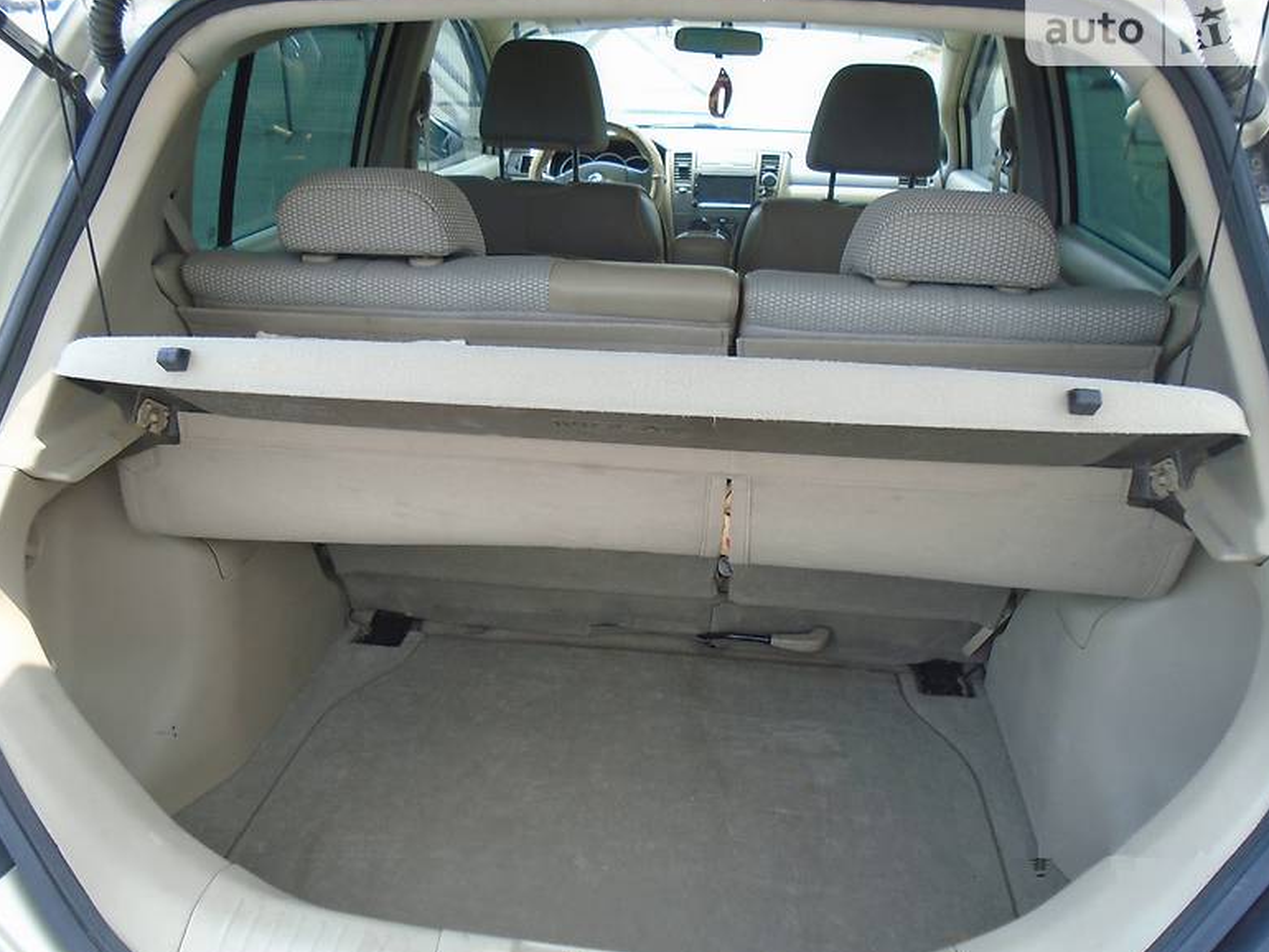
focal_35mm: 27
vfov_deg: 51.4
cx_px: 628
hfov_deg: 65.3
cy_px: 469
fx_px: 990
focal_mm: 4.6
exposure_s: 1/160
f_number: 3.2
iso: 100
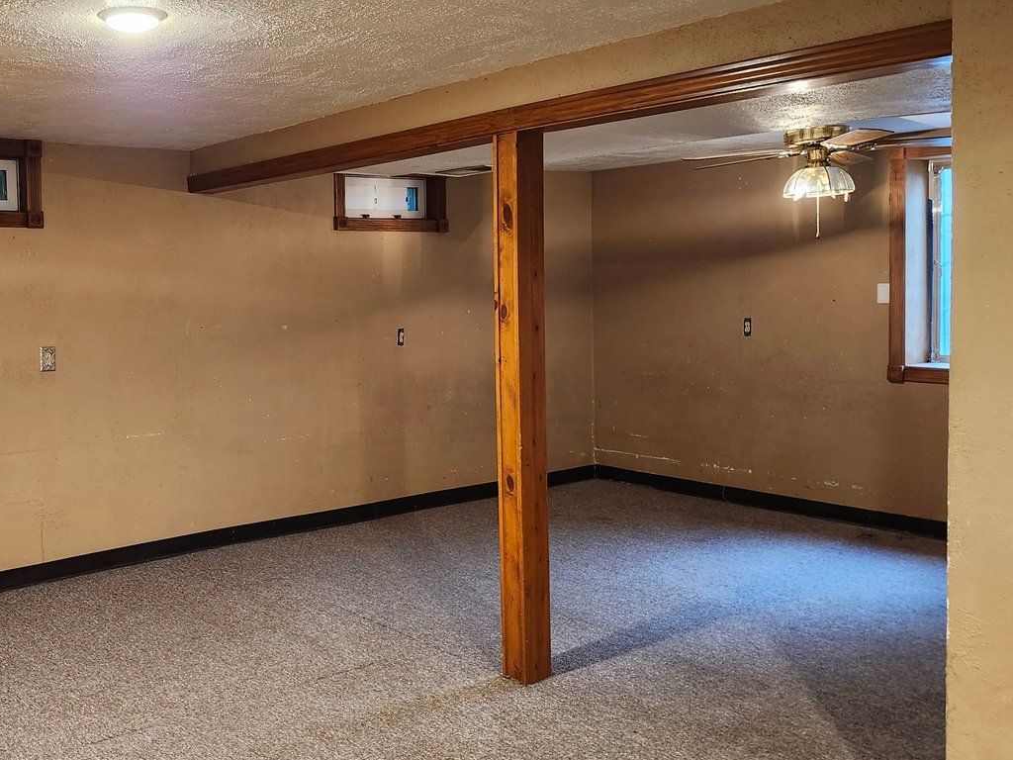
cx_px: 274
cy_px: 323
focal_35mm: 34
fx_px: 995
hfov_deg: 52.0
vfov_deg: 41.7
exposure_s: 1/24
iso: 500
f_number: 1.8
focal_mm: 5.54
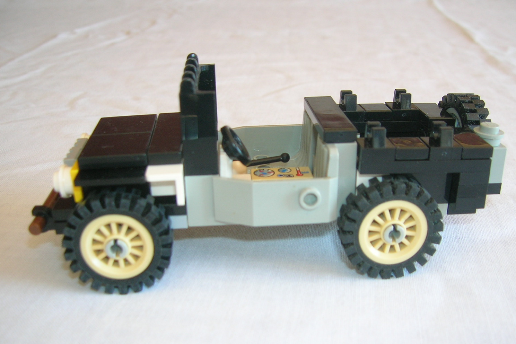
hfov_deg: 50.7
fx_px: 545
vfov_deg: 35.0
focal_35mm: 38
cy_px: 196
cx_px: 271
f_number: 2.9
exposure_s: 1/32.4
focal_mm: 5.7
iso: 50
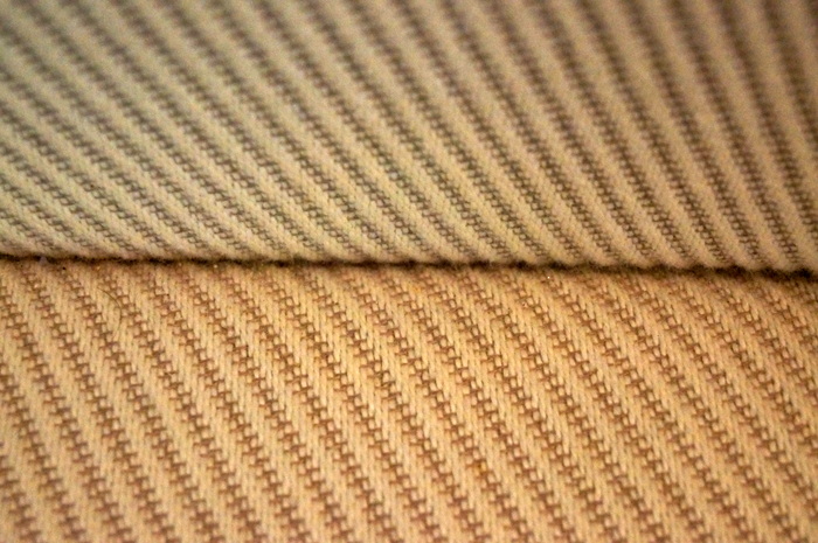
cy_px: 272
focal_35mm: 82
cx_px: 409
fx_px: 1872
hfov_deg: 24.6
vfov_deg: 16.5
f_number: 5.6
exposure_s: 1/60
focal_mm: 55
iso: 3200
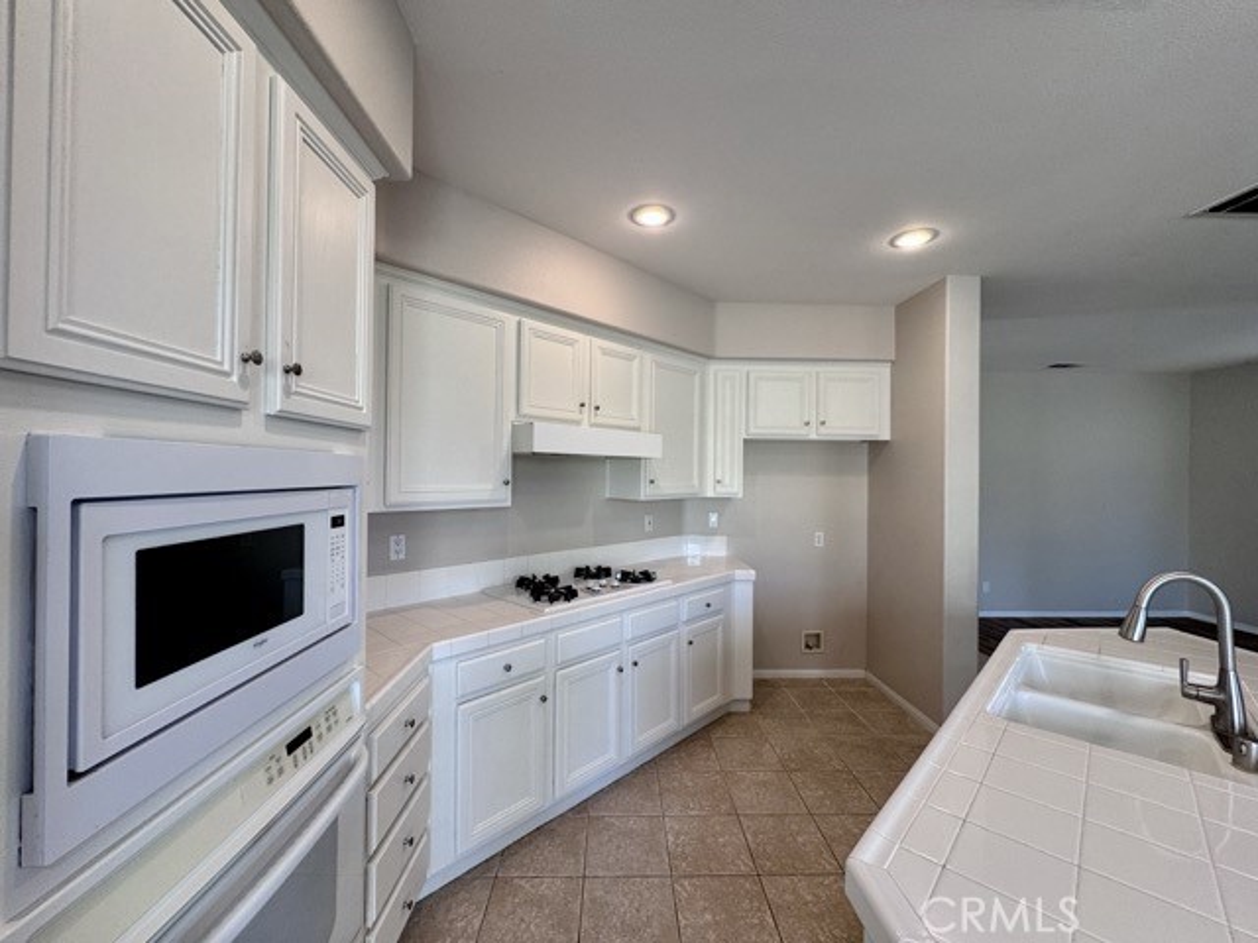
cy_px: 472
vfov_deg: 85.7
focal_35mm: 14
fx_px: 509
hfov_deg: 102.1
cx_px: 629
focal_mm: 2.22
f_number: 2.2
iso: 125
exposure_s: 1/120
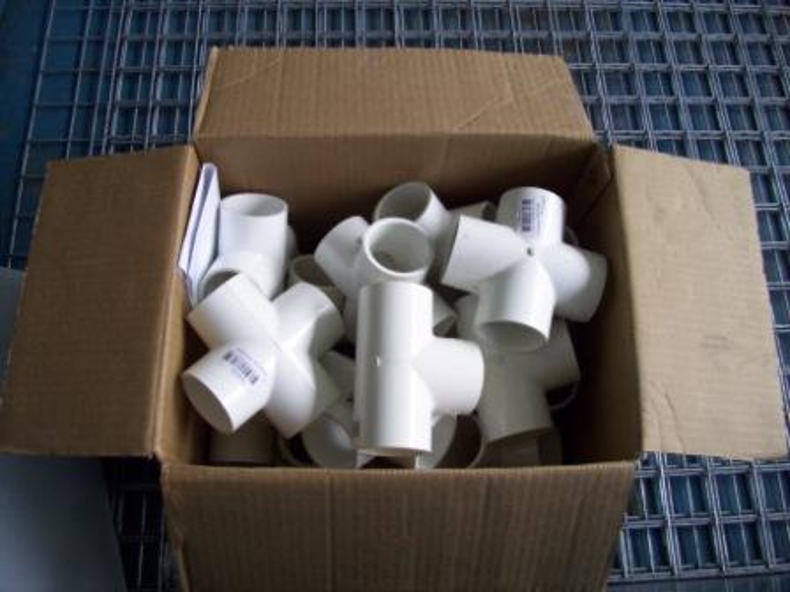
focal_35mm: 32
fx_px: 730
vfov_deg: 44.2
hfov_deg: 56.8
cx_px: 395
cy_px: 296
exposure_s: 1/60
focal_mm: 5.7
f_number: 2.9
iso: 80
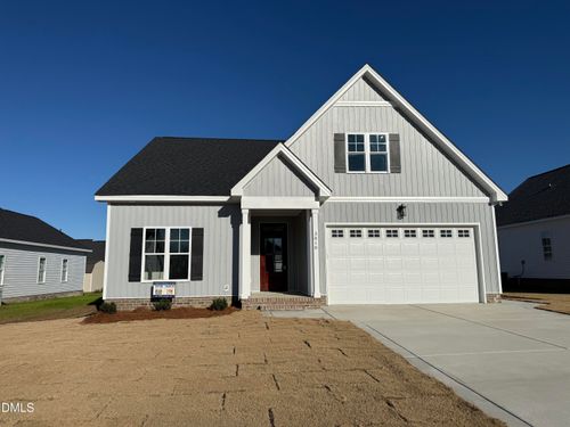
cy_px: 214
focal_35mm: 24
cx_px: 285
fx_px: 395
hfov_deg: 71.6
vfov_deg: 56.8
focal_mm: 6.76
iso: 64
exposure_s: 1/14286
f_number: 1.78
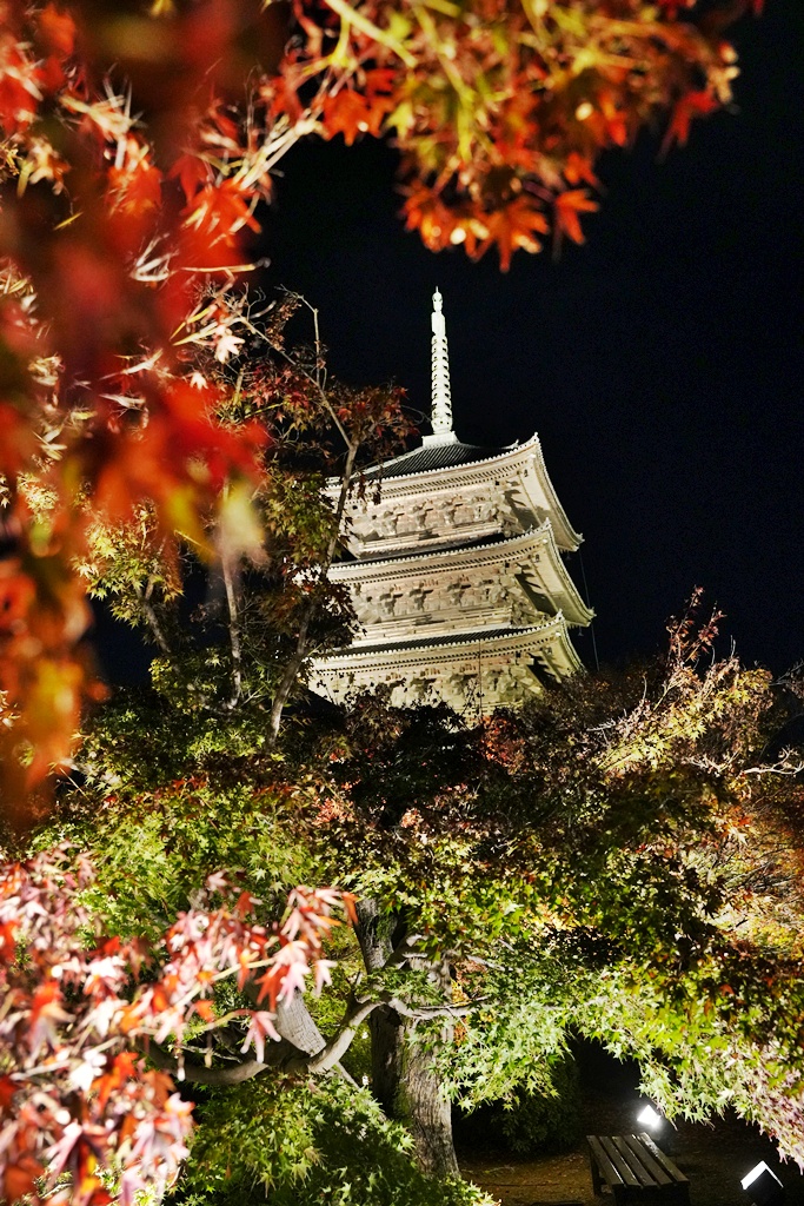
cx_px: 402
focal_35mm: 31
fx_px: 1038
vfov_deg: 60.3
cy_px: 603
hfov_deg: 42.3
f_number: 4.5
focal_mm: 31
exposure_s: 1/80
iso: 4000
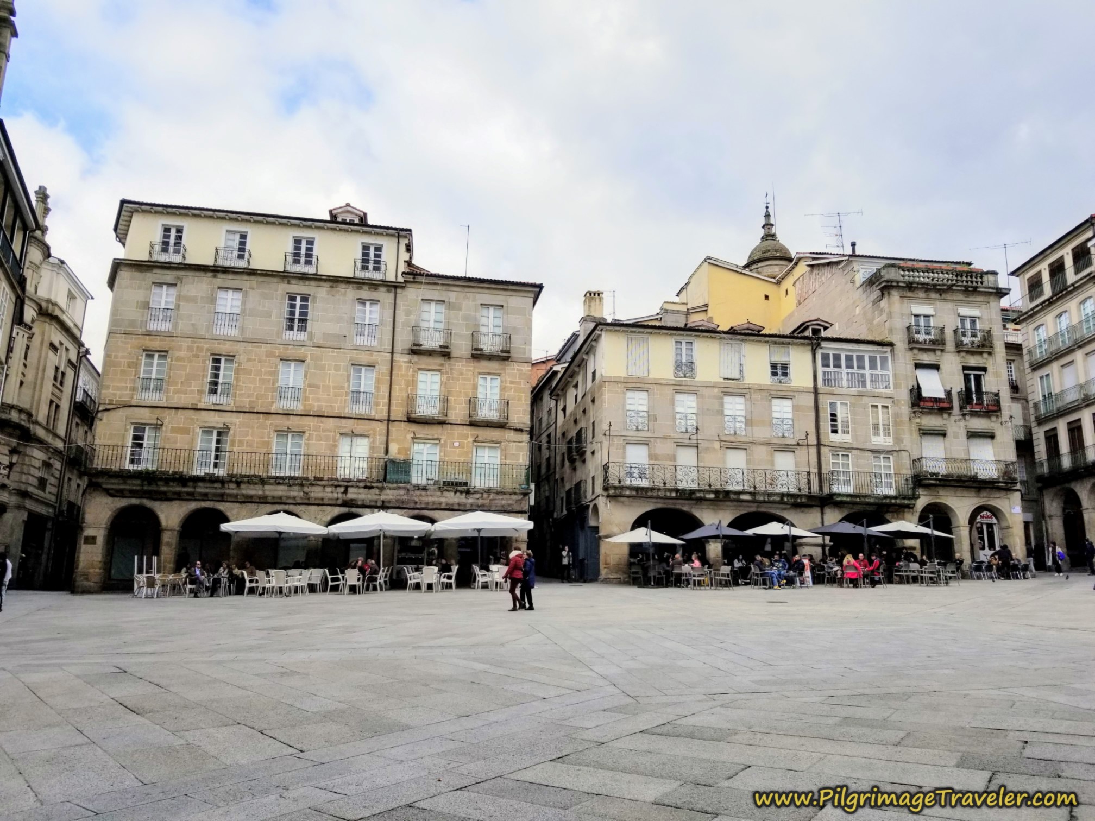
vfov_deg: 53.1
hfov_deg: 67.3
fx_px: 822
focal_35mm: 26
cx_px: 548
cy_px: 410
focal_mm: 4.3
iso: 50
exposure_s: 1/2168
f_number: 1.7
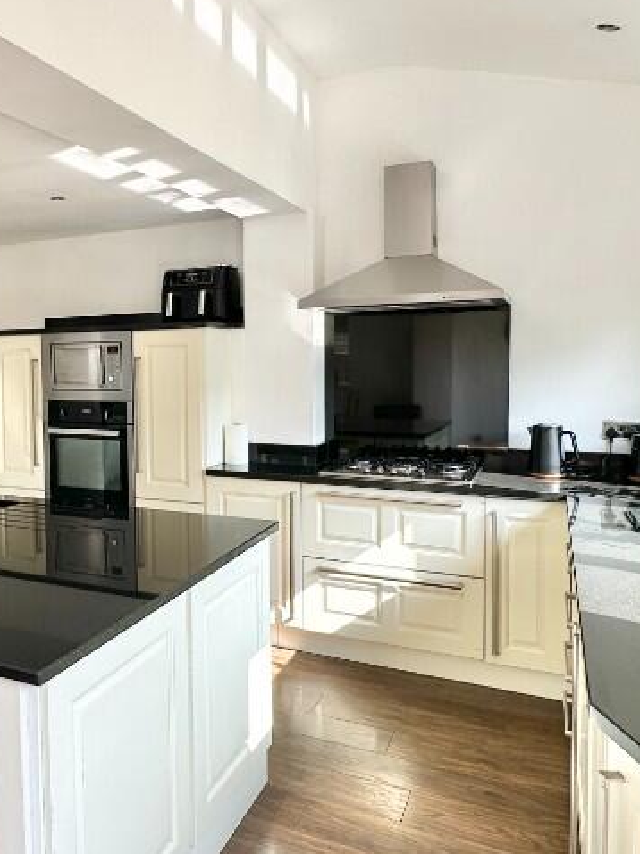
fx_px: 740
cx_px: 145
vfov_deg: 59.9
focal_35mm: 30
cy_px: 402
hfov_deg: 44.9
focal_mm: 2.22
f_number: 2.2
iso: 40
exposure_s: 1/104
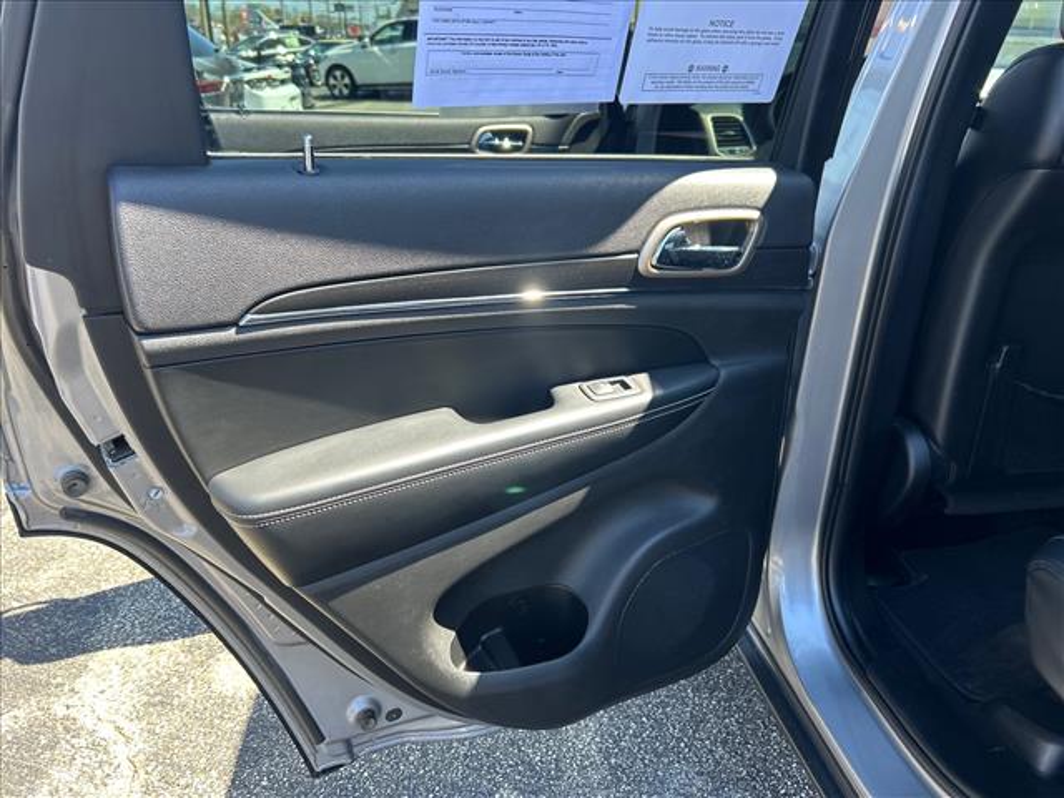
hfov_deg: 67.3
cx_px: 532
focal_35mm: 26
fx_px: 799
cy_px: 399
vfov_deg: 53.1
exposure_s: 1/203
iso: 40
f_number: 1.5
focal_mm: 5.7
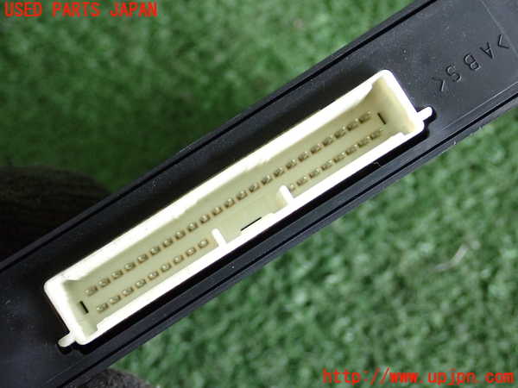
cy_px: 194
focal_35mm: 67
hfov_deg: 29.0
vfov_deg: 21.9
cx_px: 259
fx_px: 1003
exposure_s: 1/125
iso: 1000
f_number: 3.8
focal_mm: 11.88
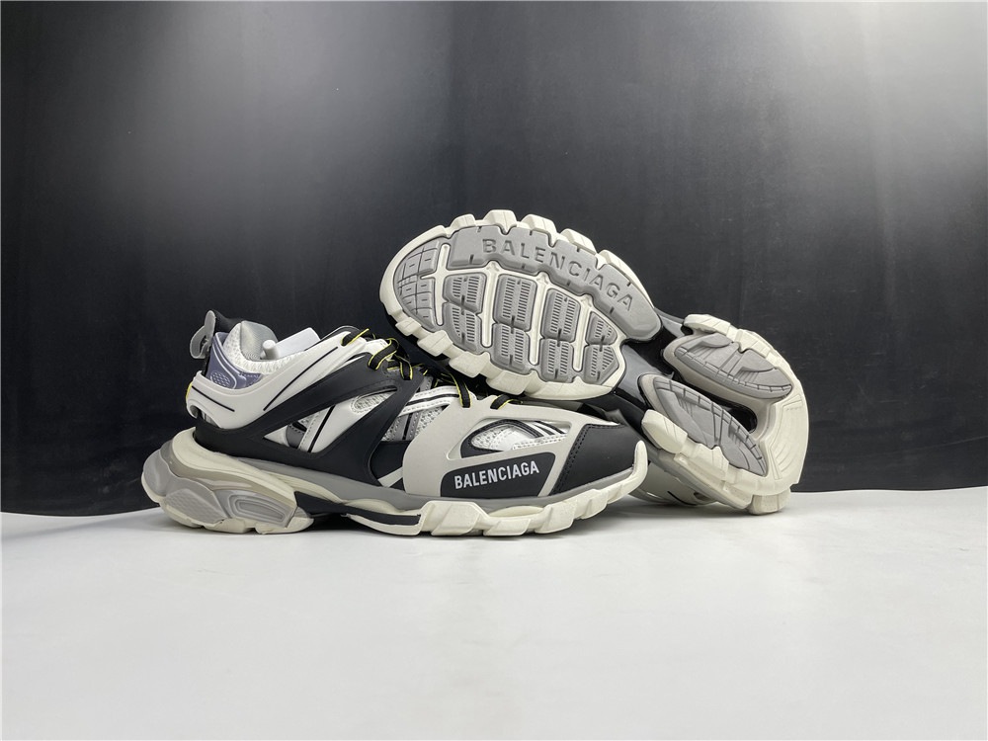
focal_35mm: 26
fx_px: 742
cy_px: 370
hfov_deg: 67.3
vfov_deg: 53.1
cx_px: 494
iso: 64
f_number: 1.6
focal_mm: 4.2
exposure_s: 1/121
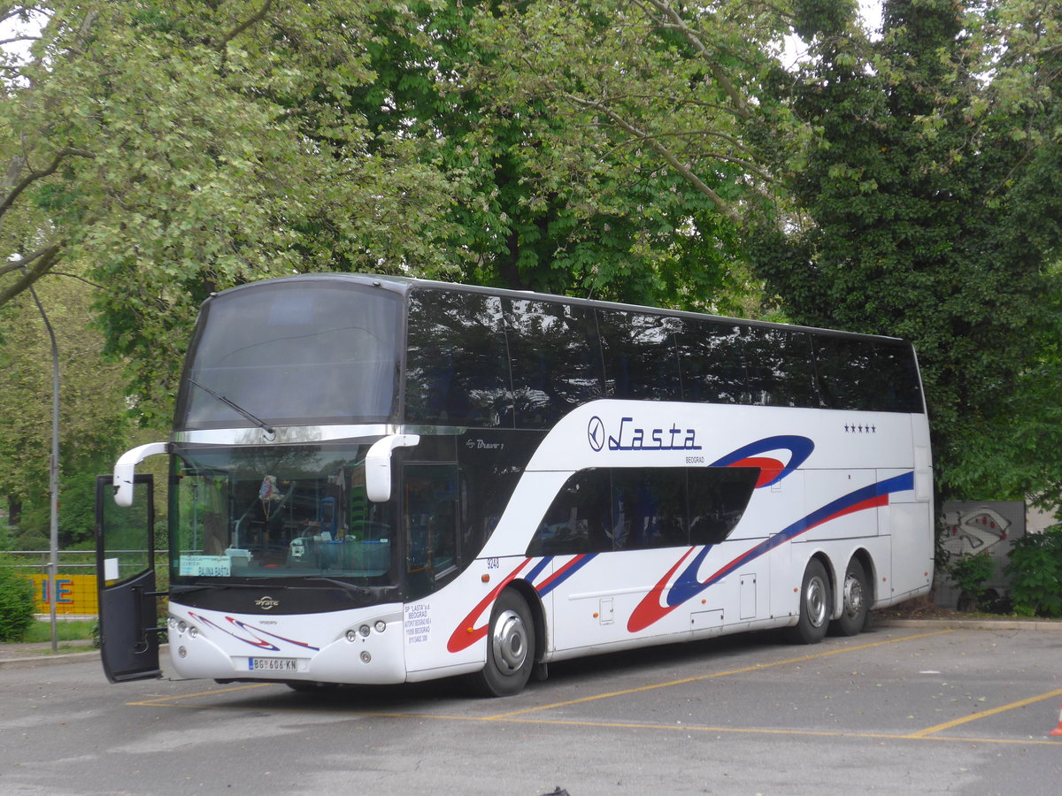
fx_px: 2454
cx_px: 531
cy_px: 398
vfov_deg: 18.4
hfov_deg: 24.4
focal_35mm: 80
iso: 160
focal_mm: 16
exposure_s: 1/80
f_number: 4.4
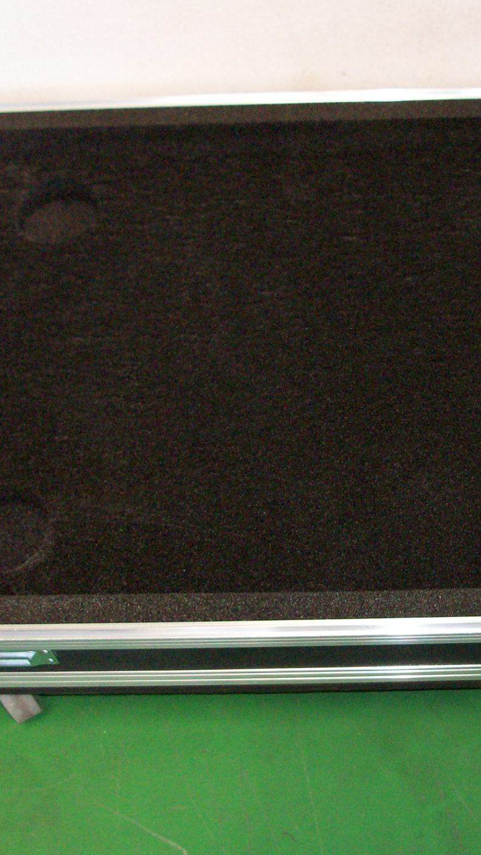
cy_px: 439
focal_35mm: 54
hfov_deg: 21.7
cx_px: 428
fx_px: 1225
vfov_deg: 38.5
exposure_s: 1/60
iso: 160
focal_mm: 5.7
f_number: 2.8
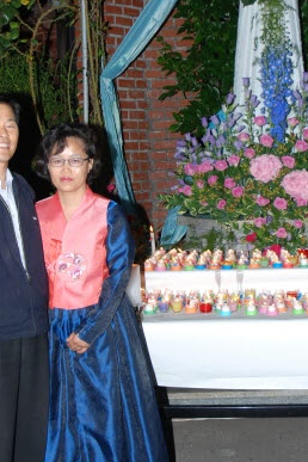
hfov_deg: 20.3
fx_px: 860
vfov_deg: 29.8
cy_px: 144
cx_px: 174
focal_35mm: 67
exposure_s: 1/60
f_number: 5.6
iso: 200
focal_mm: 24
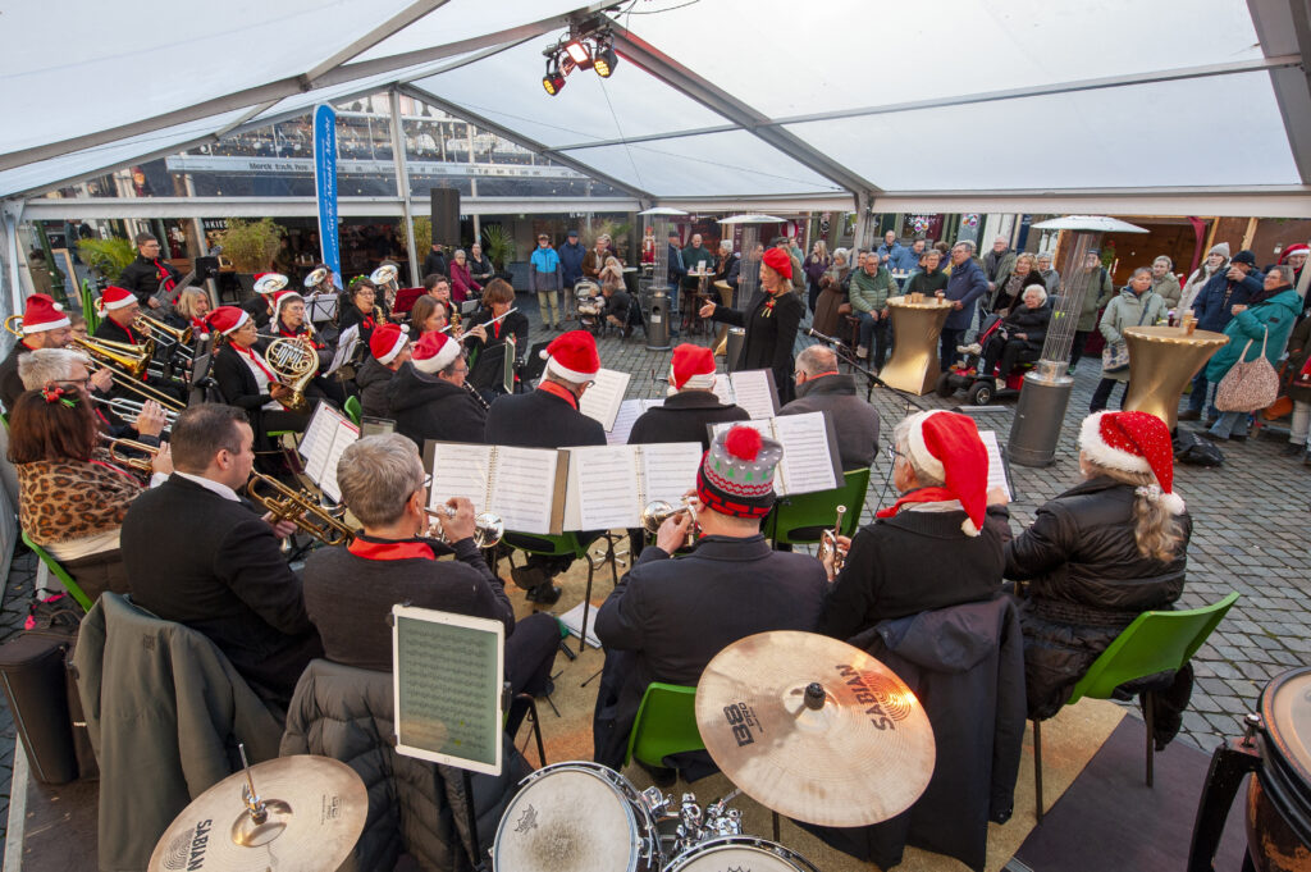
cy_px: 436
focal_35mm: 14
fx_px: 509
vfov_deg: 81.1
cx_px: 656
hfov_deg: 104.3
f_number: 7.1
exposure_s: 1/125
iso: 640
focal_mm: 14
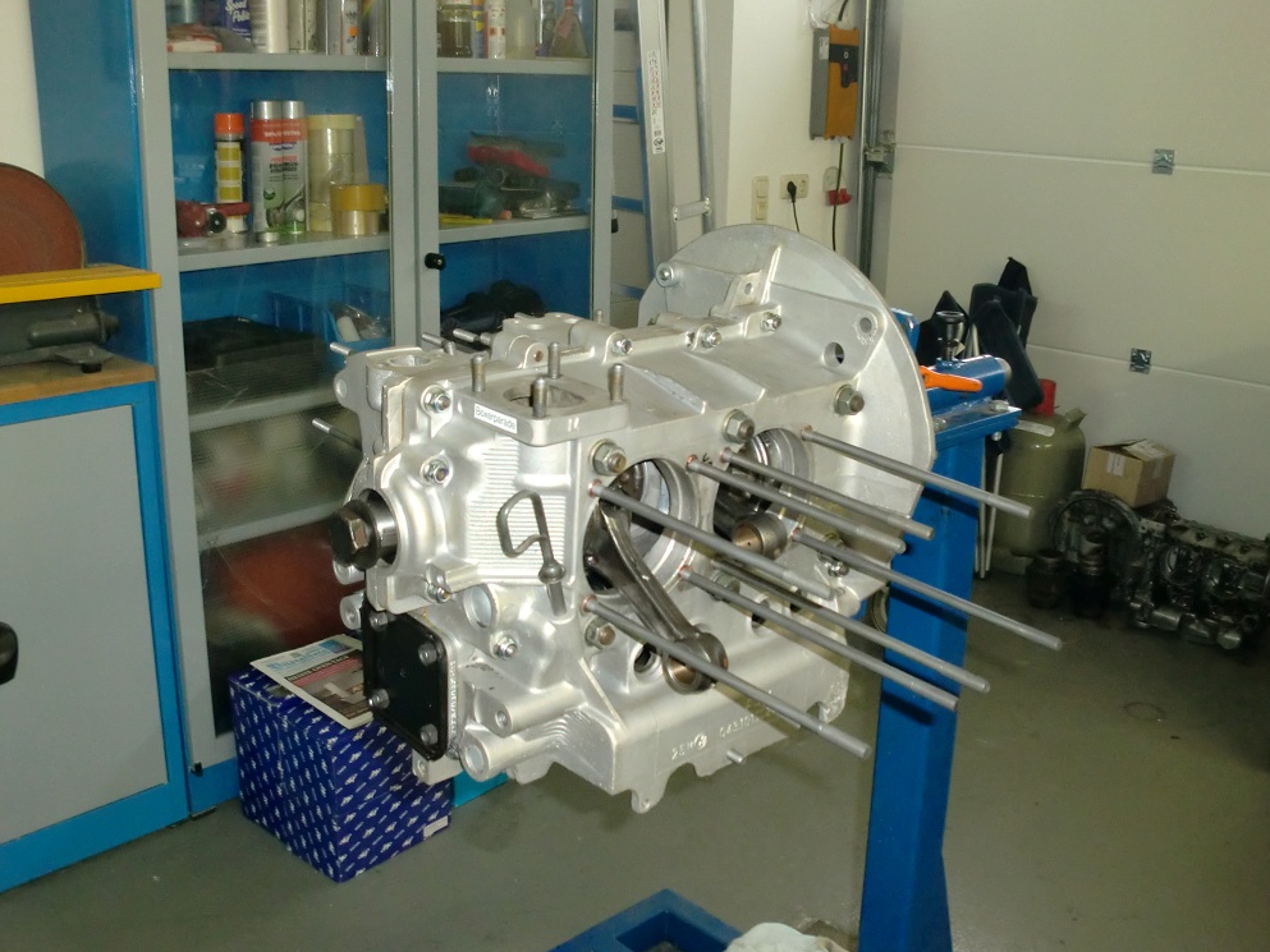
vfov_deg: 39.7
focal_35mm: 36
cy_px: 475
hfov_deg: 51.3
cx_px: 646
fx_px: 1321
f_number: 3.1
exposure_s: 1/60
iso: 400
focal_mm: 6.3
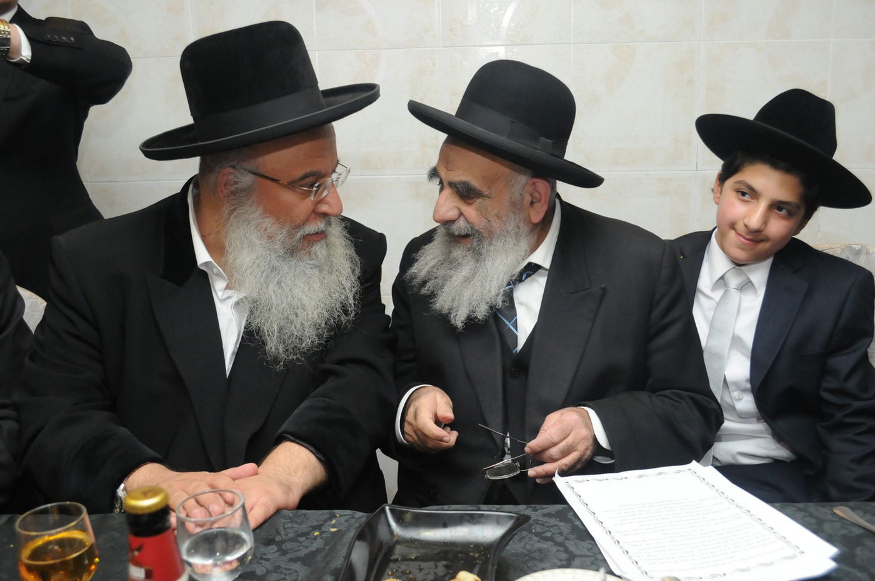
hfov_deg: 53.2
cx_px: 438
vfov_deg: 36.8
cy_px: 290
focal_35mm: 36
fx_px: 874
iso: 1600
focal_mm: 24
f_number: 5.6
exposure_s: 1/125
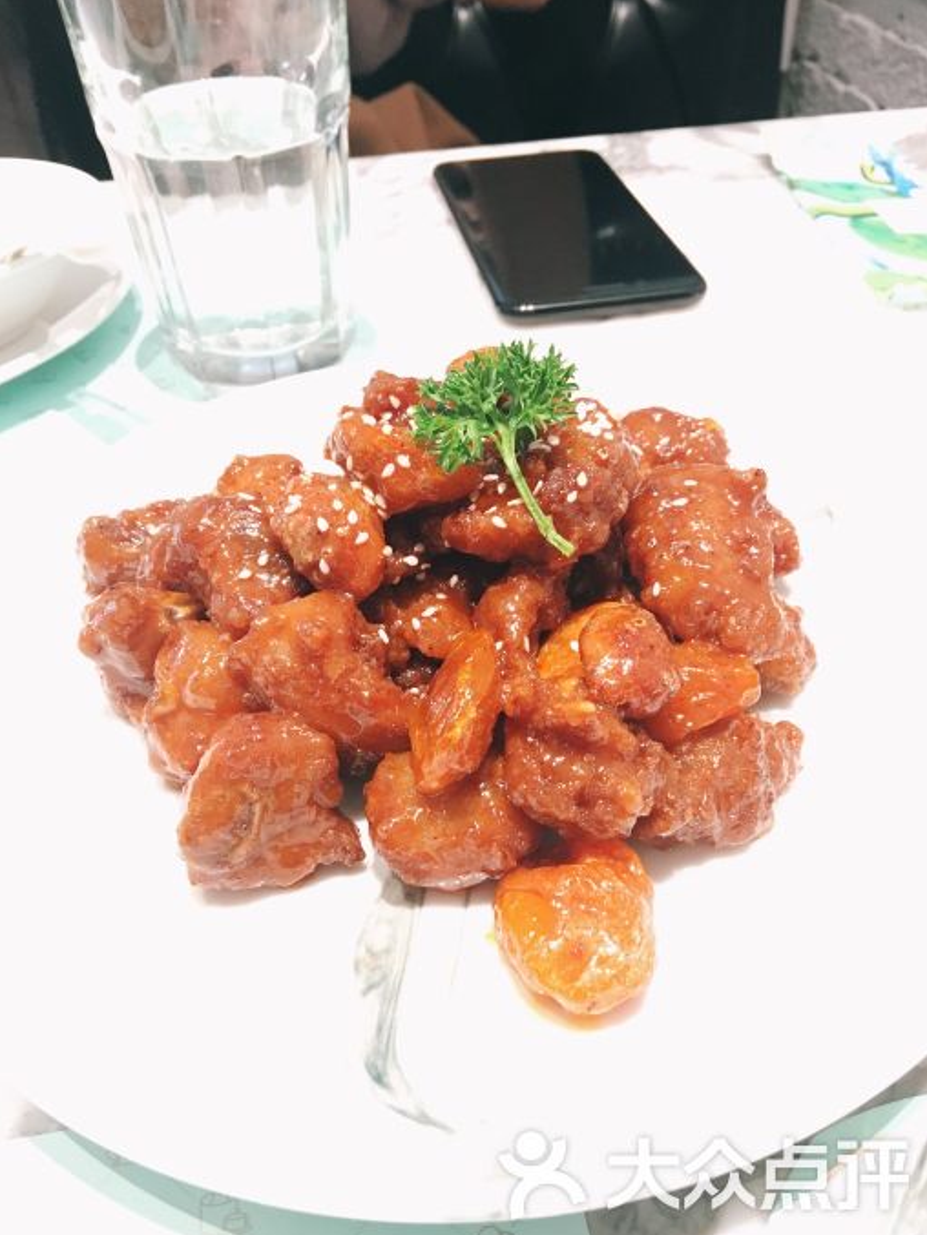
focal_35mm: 30
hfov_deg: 46.8
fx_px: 1071
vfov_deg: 59.9
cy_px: 631
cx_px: 477
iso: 160
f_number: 2.2
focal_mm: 4.15
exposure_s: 1/33
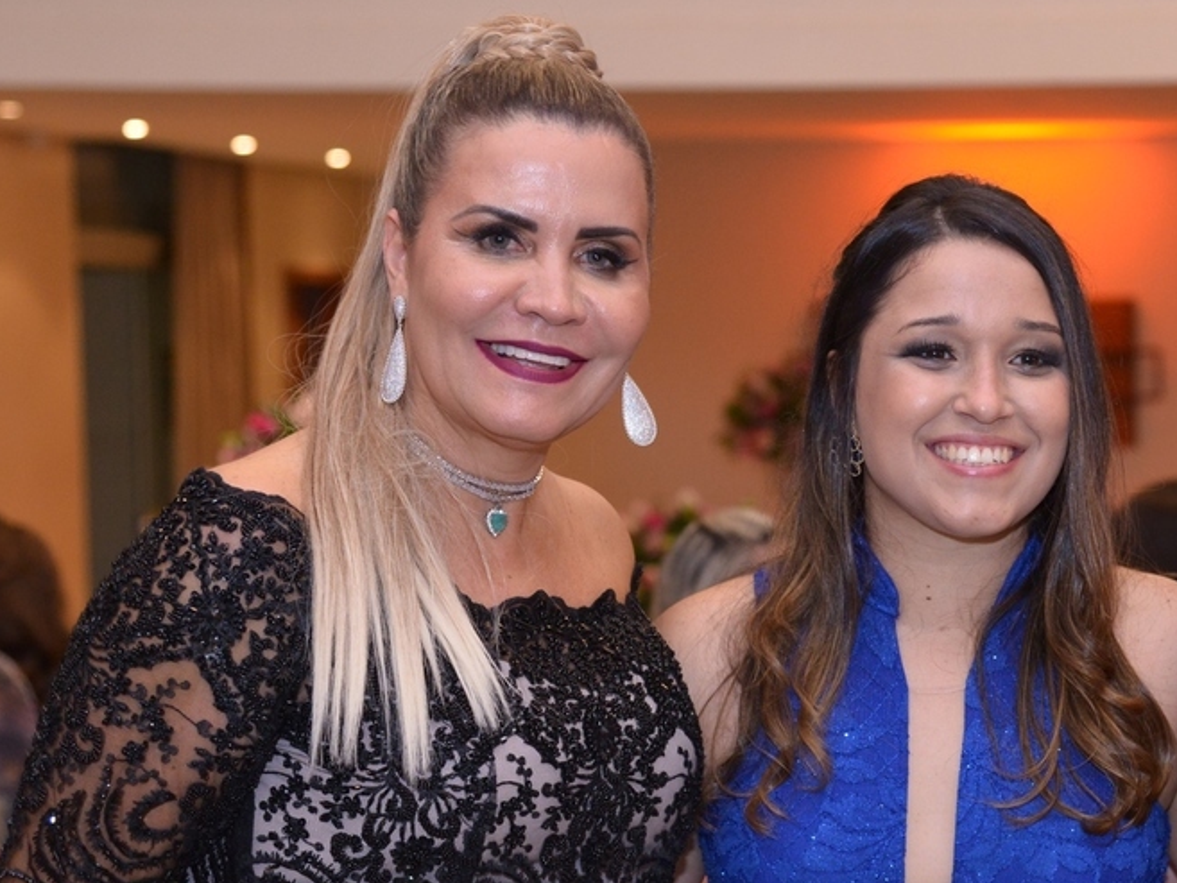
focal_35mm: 123
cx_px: 890
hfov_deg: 15.9
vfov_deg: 12.0
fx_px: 4183
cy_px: 562
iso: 2200
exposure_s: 1/60
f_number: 4.5
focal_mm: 70
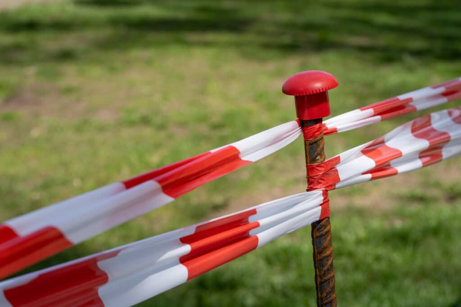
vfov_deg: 15.2
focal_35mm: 90
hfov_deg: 22.6
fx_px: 1153
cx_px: 230
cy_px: 154
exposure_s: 1/200
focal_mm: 90
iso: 200
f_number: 10
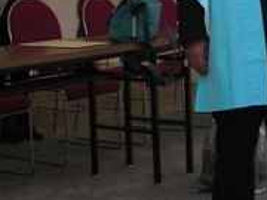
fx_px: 771
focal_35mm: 100
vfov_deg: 14.6
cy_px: 13
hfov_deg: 18.6
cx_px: 322
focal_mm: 6.3
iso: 50
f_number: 2.8
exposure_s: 1/640
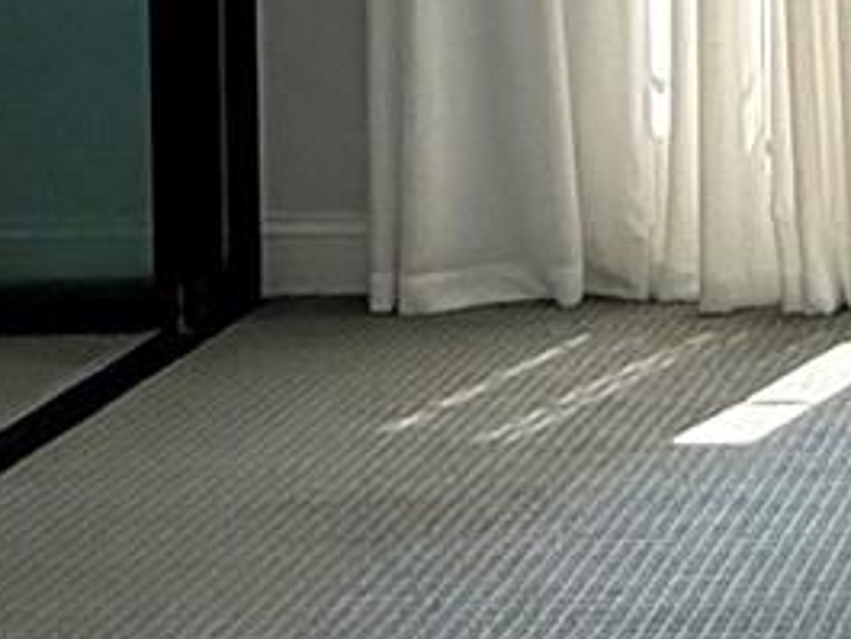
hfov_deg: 16.4
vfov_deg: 12.8
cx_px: 1317
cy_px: -421
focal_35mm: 108
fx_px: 2656
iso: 64
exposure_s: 1/191
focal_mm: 2.22
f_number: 2.2
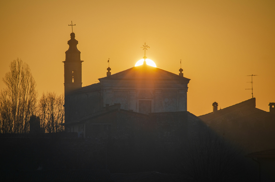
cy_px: 91
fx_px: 2287
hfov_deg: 6.9
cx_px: 138
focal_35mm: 300
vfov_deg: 4.6
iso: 100
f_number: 8
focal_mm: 200
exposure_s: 1/1000
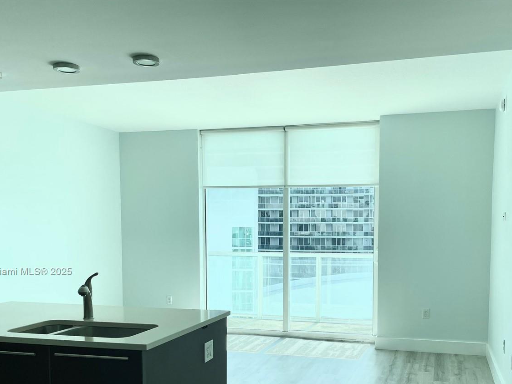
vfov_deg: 38.0
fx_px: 547
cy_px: 272
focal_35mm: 37
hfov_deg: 50.0
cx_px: 290
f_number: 1.6
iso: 32
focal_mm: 4.2
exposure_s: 1/842
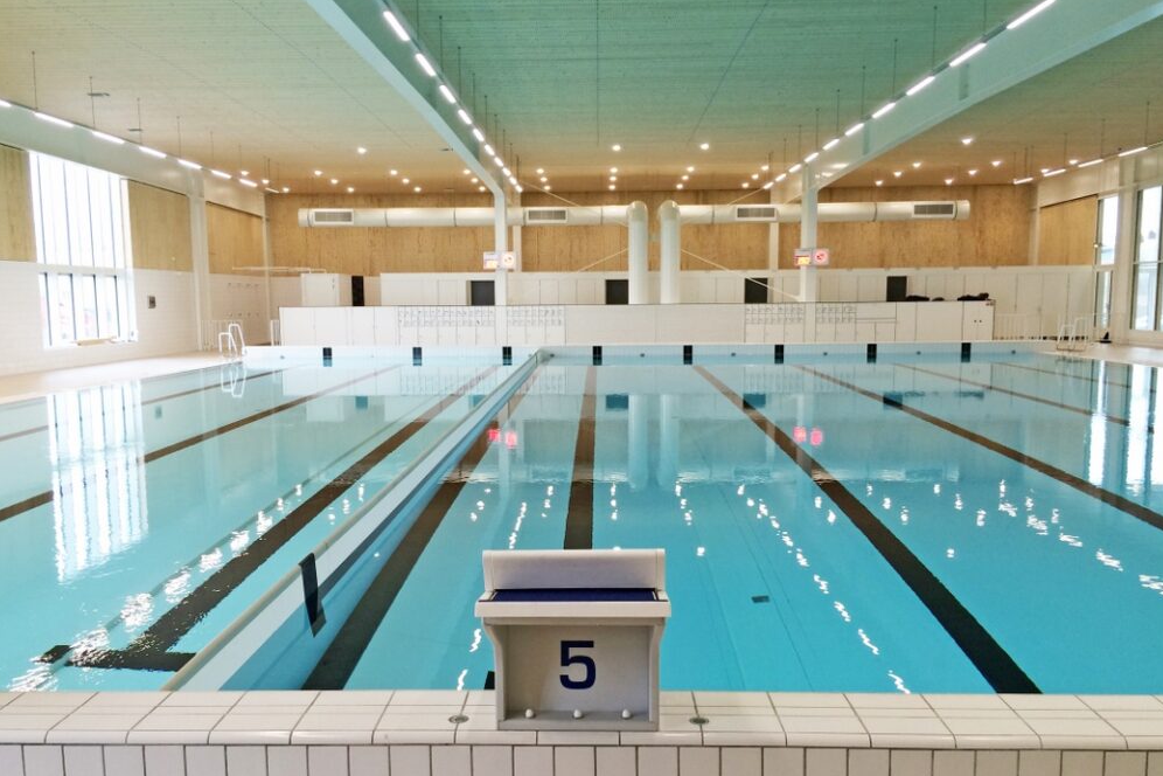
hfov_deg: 60.3
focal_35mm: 31
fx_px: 1001
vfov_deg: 42.3
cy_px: 423
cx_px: 578
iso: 40
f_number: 2.2
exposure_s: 1/33
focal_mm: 4.15
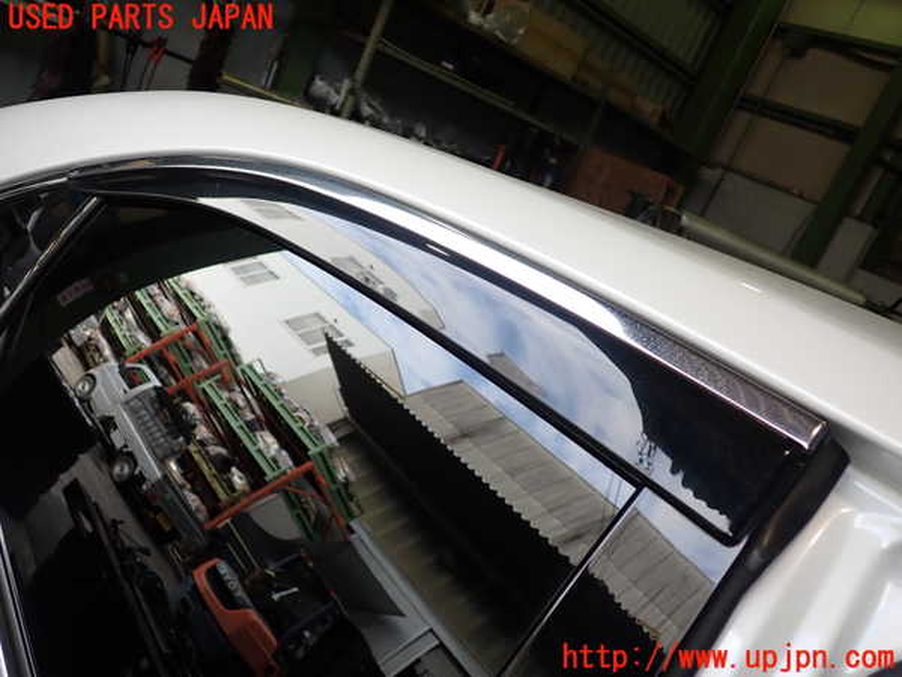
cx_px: 451
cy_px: 338
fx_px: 782
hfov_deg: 60.0
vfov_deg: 46.8
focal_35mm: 30
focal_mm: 5.4
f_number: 2.3
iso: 100
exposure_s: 1/125
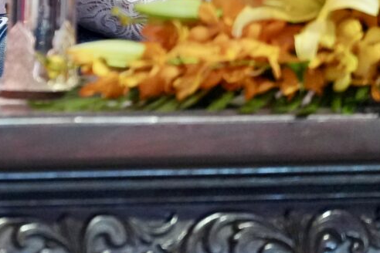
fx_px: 10987
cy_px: -361
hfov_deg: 2.0
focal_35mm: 1041
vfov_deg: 1.3
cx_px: -277
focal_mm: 200
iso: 3200
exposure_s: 1/50
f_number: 2.8
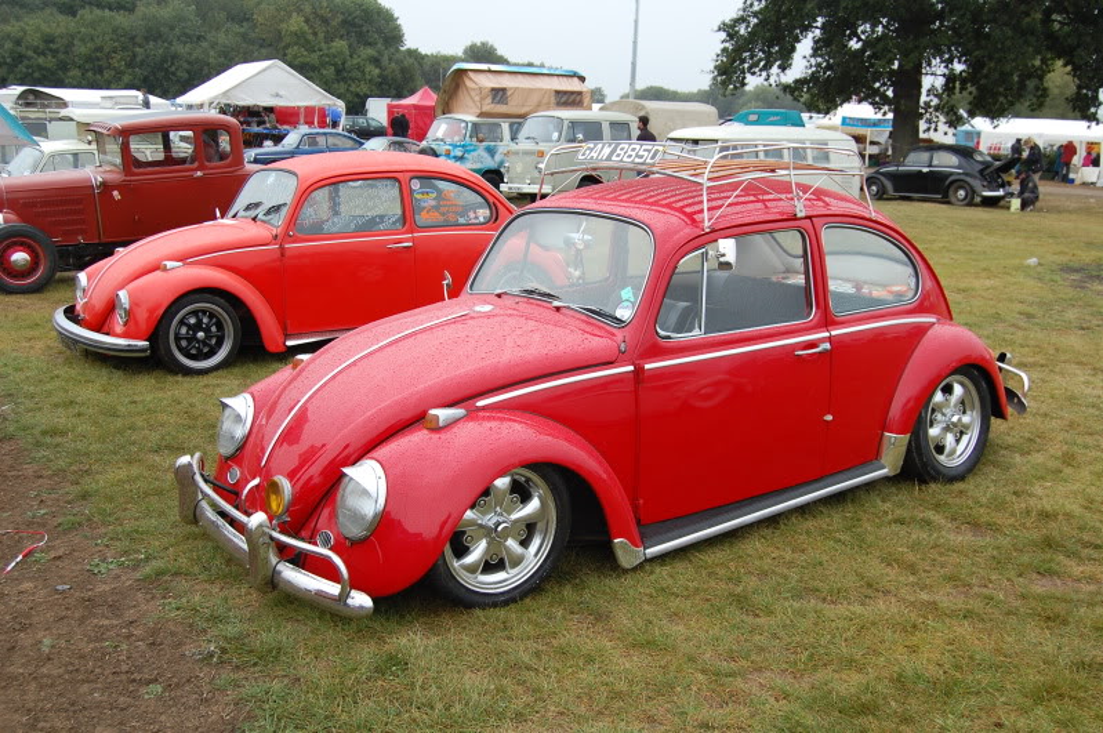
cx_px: 552
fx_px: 1056
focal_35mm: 34
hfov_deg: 55.2
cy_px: 366
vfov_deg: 38.3
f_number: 6.3
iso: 200
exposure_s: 1/160
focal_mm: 23
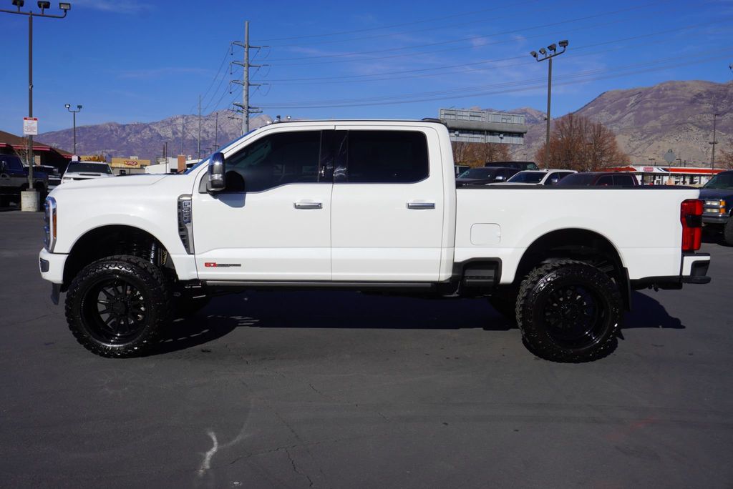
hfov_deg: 55.1
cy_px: 244
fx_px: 703
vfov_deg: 38.4
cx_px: 366
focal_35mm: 34
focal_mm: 23
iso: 100
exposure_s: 1/320
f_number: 10
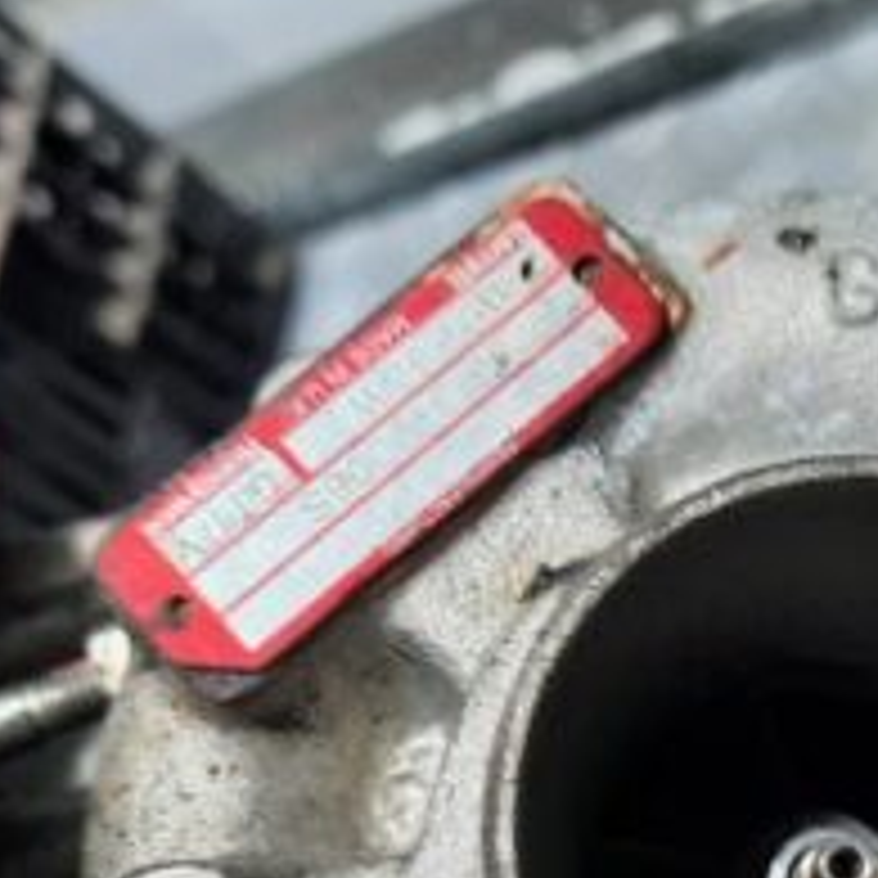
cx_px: 657
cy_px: 783
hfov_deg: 25.1
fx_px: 1951
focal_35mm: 68
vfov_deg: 24.6
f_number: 2
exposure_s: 1/50
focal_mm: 4.6
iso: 64
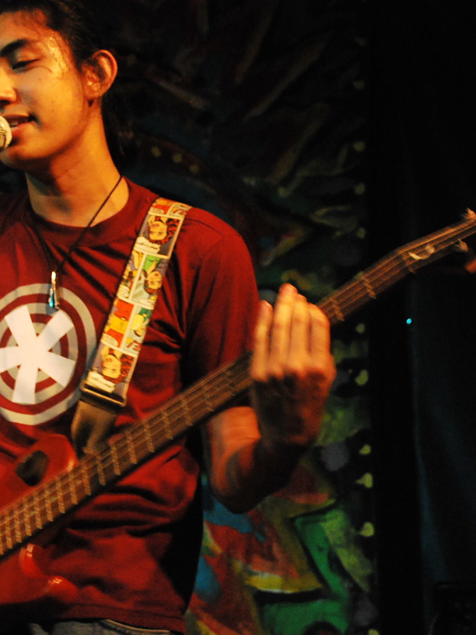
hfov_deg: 19.9
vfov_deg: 26.3
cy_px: 316
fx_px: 1357
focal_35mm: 74
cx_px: 215
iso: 1600
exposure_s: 1/20
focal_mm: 34
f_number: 5
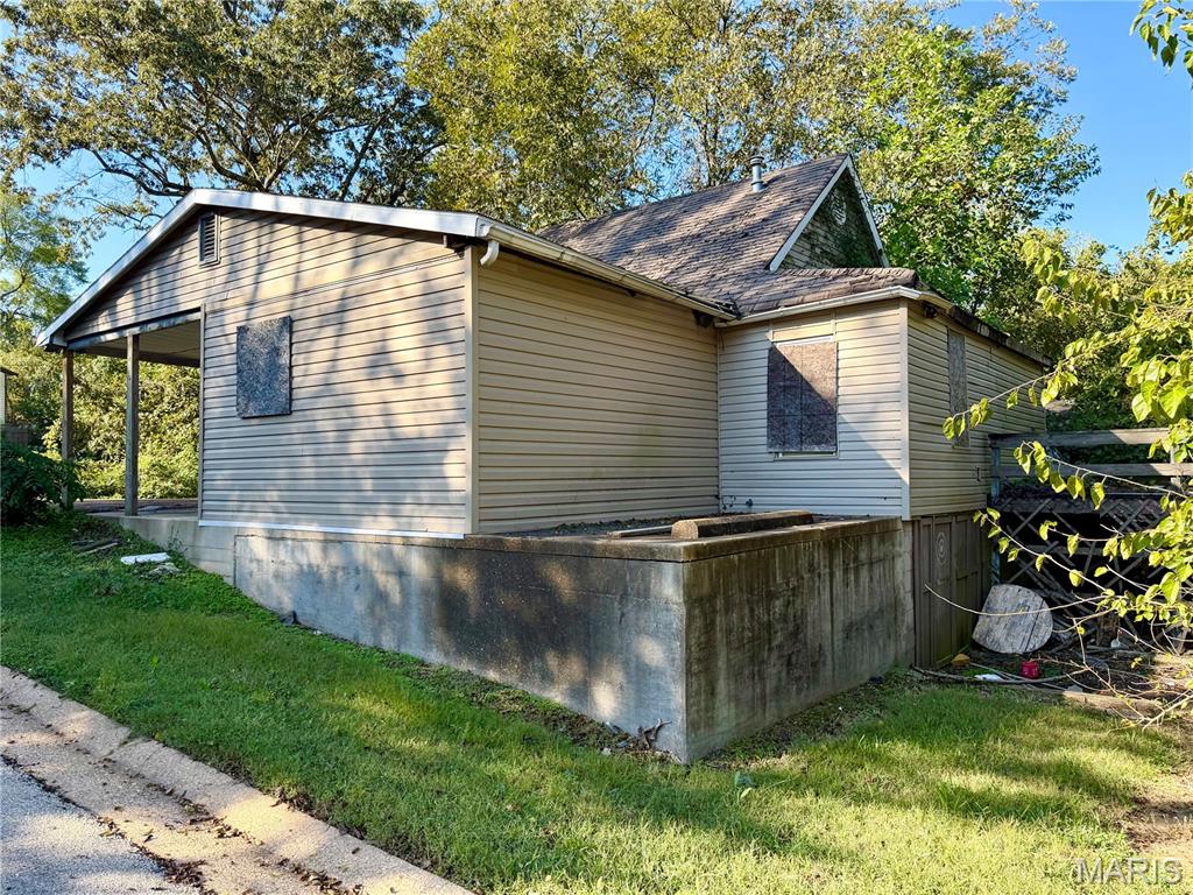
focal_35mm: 24
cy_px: 448
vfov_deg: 56.8
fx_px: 827
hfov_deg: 71.6
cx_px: 596
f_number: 1.78
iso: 100
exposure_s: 1/1314
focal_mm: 6.76
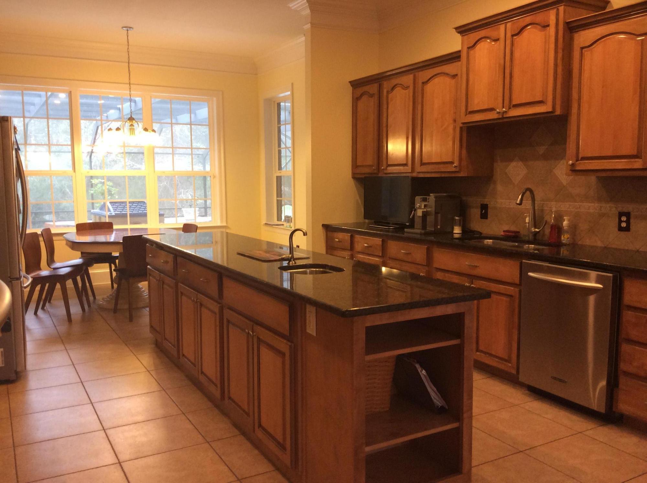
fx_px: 597
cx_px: 324
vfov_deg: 44.0
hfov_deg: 56.9
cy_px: 242
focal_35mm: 32
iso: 100
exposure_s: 1/24
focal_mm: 3.3
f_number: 2.4
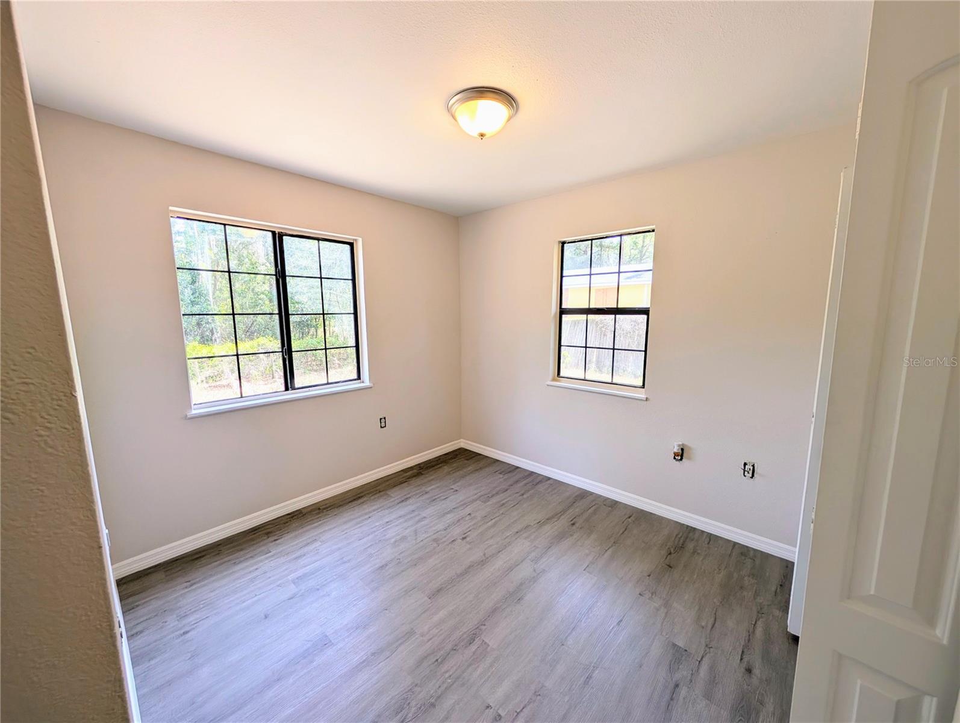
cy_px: 362
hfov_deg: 110.5
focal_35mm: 12
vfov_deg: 94.6
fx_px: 333
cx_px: 480
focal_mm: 2.02
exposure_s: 1/252
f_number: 1.7
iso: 49
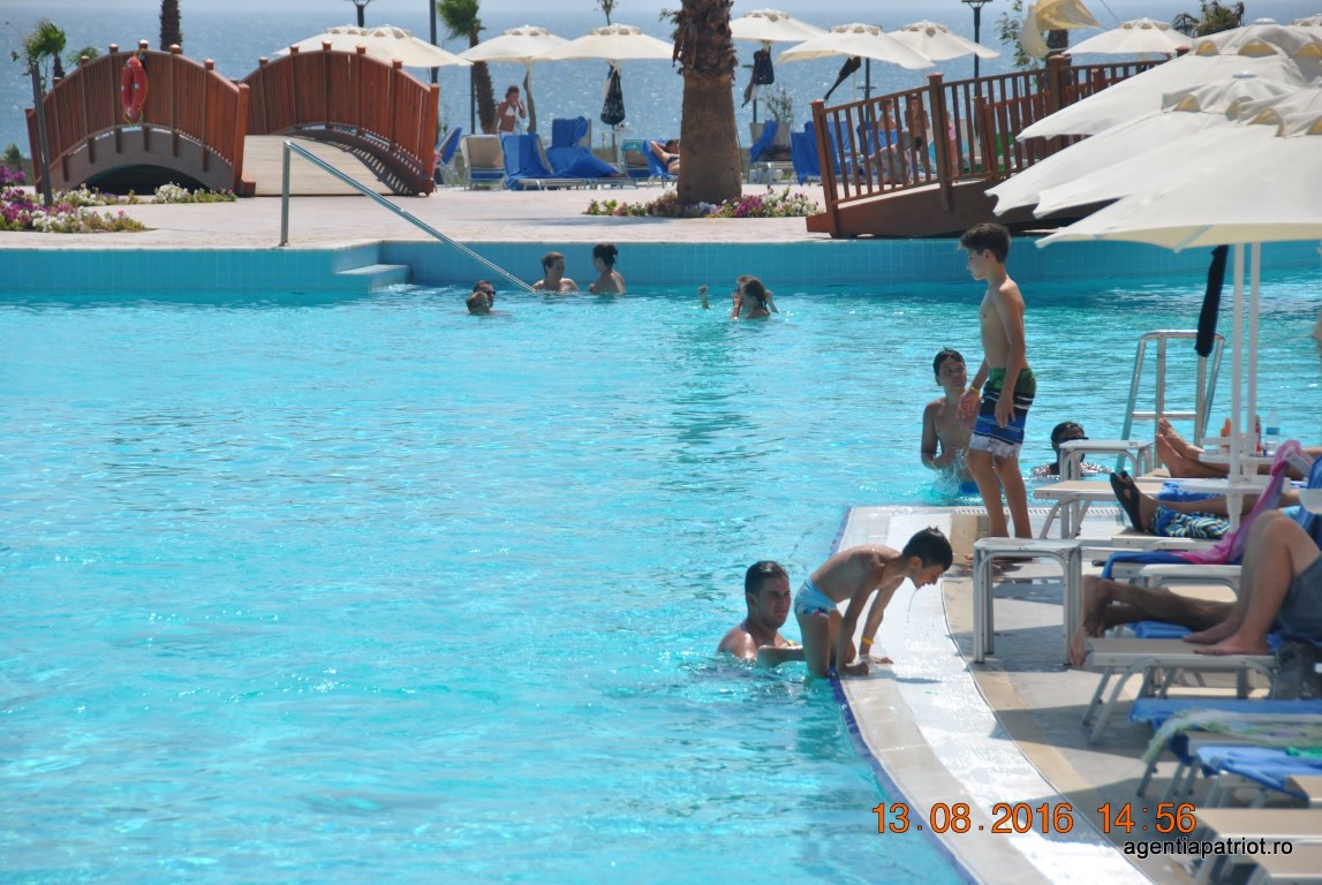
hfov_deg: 12.2
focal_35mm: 168
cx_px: 661
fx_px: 6177
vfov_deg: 8.2
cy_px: 442
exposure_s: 1/800
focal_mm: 112
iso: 100
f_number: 6.3
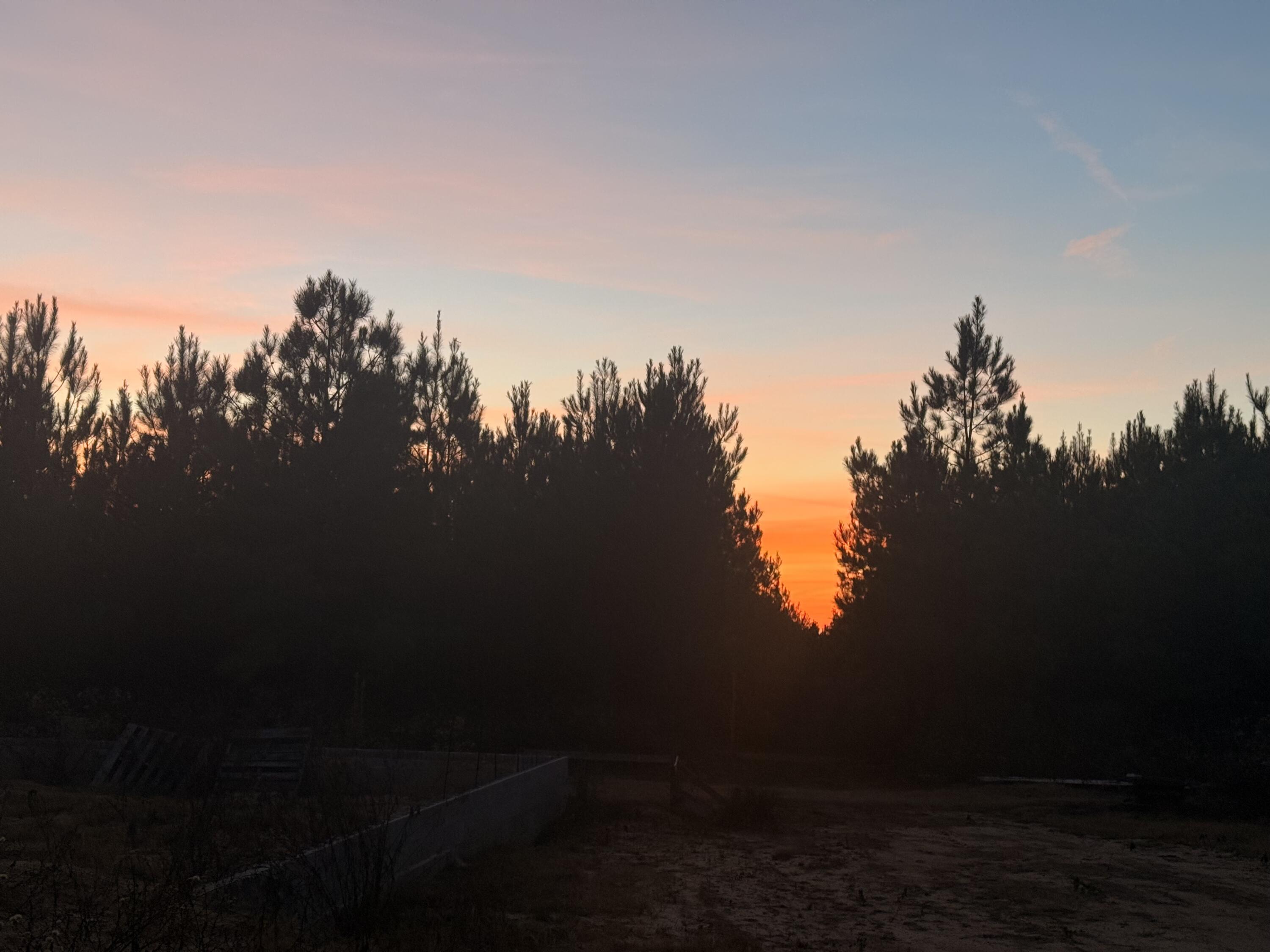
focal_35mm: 48
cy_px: 476
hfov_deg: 39.7
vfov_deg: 30.3
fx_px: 1761
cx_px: 635
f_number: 1.78
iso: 125
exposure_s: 1/60
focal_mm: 6.76
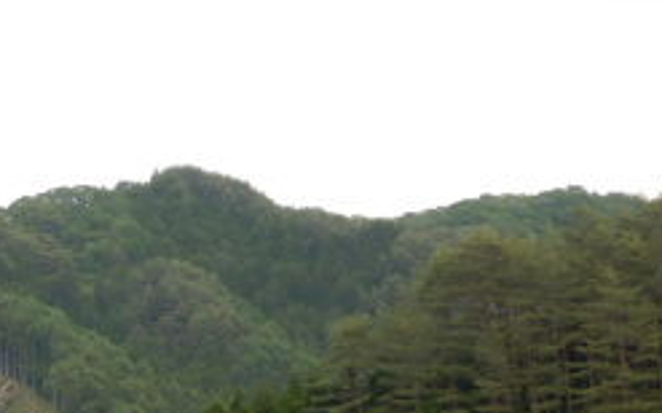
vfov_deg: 6.5
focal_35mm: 198
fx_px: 3570
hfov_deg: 10.4
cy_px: 582
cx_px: -185
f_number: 4.5
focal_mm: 13
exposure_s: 1/640
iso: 200
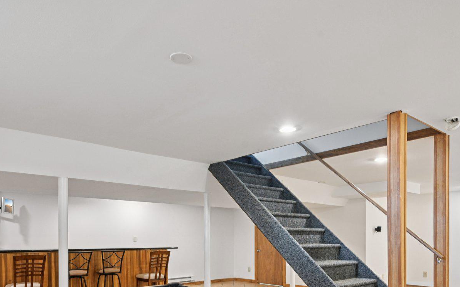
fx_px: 351
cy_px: 243
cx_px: 218
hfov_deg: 66.4
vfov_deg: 41.9
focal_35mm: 28
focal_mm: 16
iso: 400
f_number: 8
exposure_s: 1/2.5
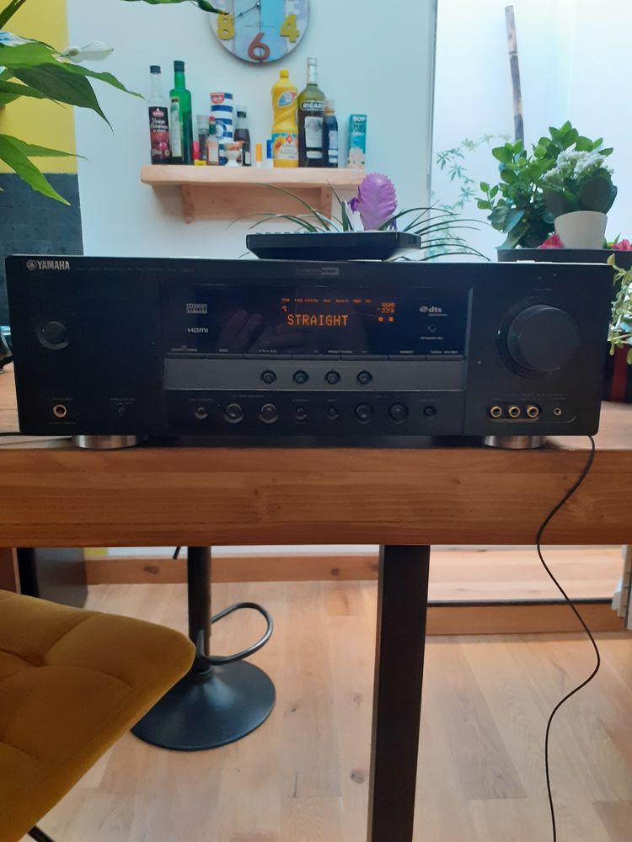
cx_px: 316
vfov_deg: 65.3
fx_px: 657
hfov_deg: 51.4
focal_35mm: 27
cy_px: 421
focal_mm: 3.6
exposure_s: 1/33
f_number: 1.9
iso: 200
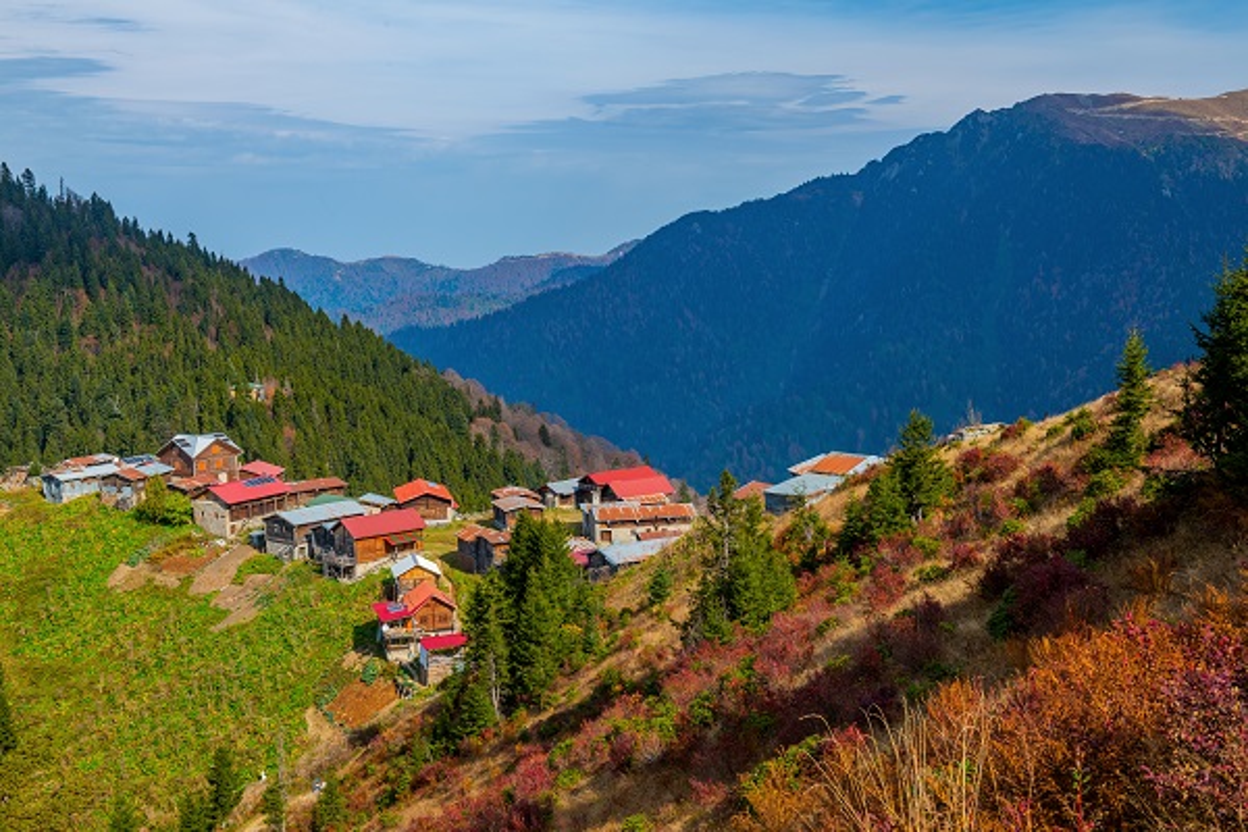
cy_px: 416
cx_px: 624
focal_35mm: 48
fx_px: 1664
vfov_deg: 28.1
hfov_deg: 41.1
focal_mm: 48
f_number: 11
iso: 80
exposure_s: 1/125
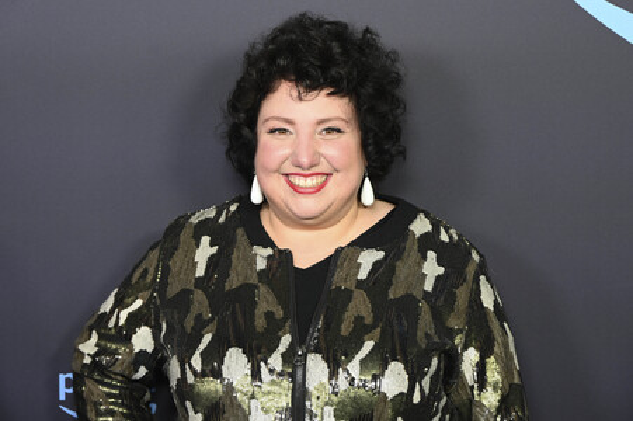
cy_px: 210
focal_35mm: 92
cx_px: 316
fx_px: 1616
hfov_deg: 22.2
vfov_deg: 14.8
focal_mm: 92
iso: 640
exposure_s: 1/160
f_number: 6.3
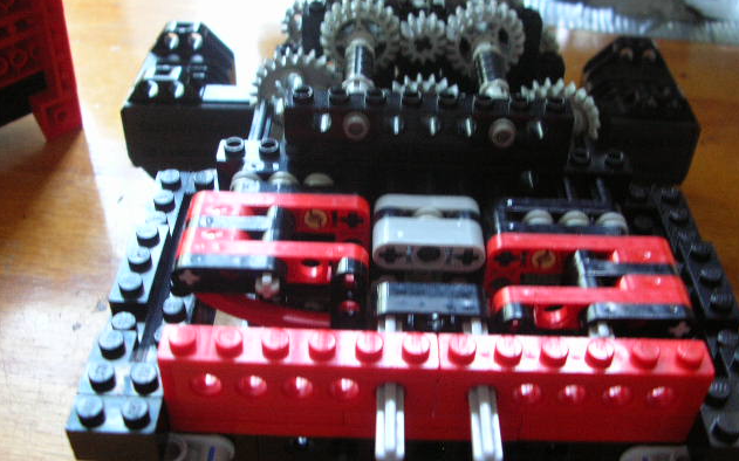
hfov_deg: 46.2
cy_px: 236
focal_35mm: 43
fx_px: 866
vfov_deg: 29.8
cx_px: 370
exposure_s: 1/5.9
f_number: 3
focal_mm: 6.6
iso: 122
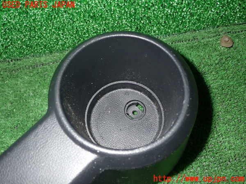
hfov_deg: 51.4
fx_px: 256
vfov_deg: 39.7
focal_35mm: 36
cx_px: 123
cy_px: 92
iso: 400
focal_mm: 6.37
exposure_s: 1/40
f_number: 7.1
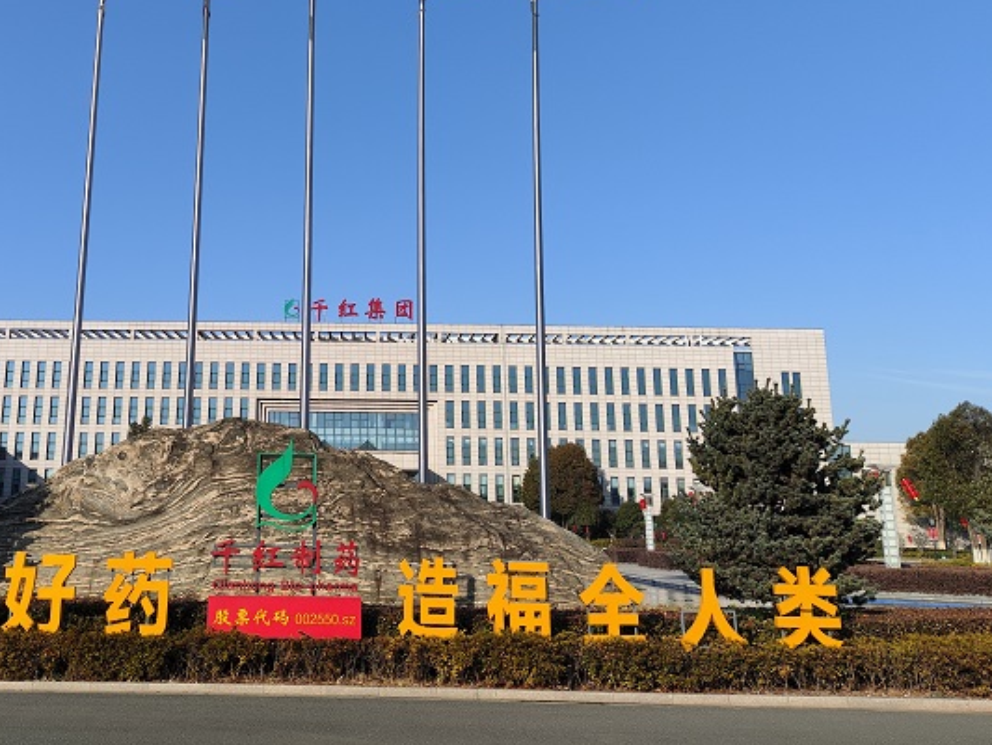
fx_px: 1032
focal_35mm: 36
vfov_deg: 39.2
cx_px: 331
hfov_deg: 50.4
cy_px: 242
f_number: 1.8
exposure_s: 1/1400
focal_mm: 4.68
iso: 50
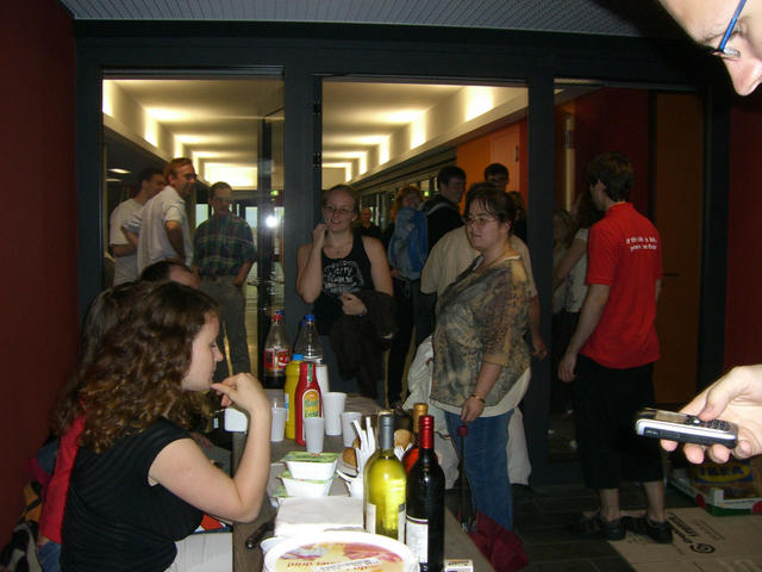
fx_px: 836
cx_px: 381
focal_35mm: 38
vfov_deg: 37.7
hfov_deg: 49.0
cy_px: 286
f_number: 2.7
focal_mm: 6.2
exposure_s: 1/60
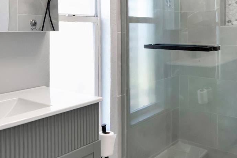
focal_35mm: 38
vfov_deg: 33.9
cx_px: 171
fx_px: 251
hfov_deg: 49.0
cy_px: 32
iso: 800
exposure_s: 1/25
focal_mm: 11
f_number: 7.1
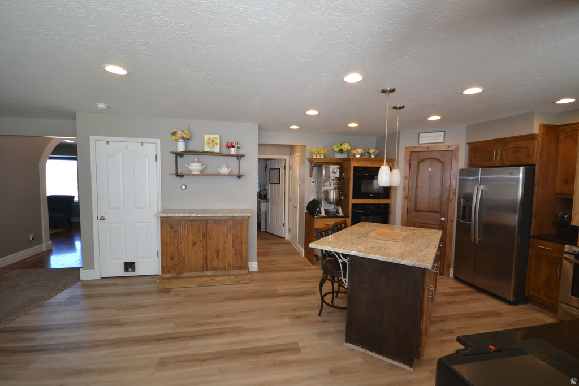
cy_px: 193
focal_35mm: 15
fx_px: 241
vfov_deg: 77.3
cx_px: 290
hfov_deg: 100.4
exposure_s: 1/60
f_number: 4
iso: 400
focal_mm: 10
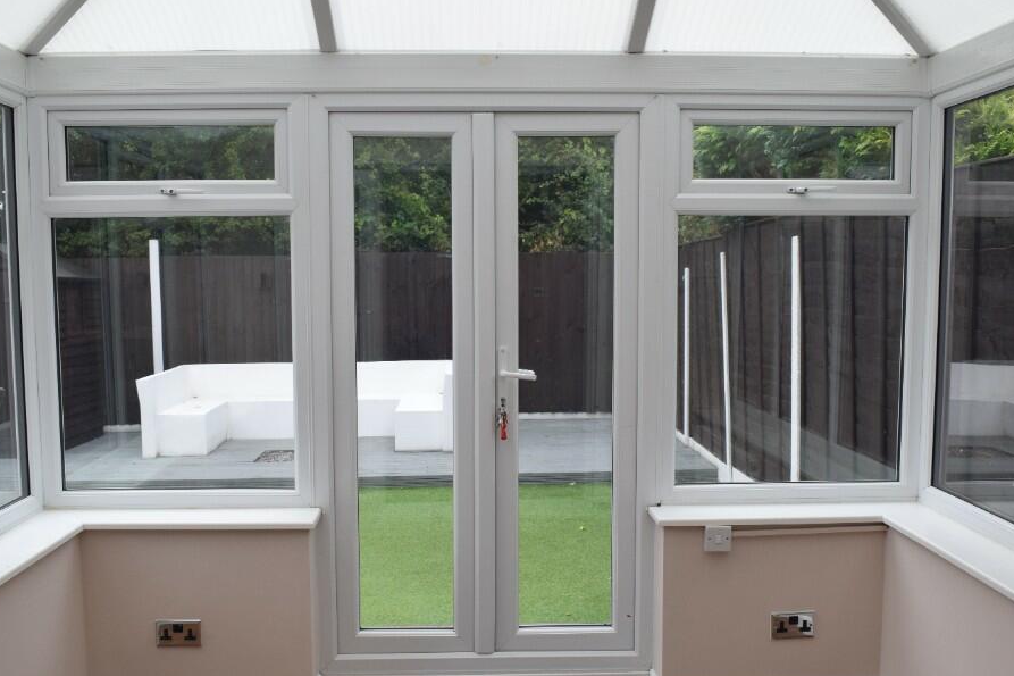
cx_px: 510
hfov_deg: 48.9
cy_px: 385
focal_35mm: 40
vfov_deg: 33.7
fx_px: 1114
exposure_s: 1/200
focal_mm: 23
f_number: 7.1
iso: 400
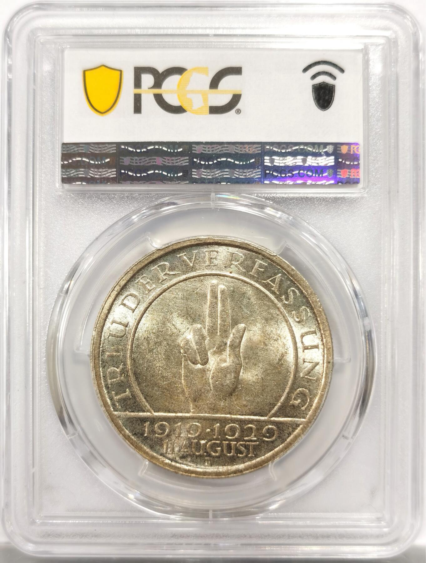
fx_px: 881
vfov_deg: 35.4
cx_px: 213
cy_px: 282
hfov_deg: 27.2
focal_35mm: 54
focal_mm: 5.56
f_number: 16
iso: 125
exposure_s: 1/100
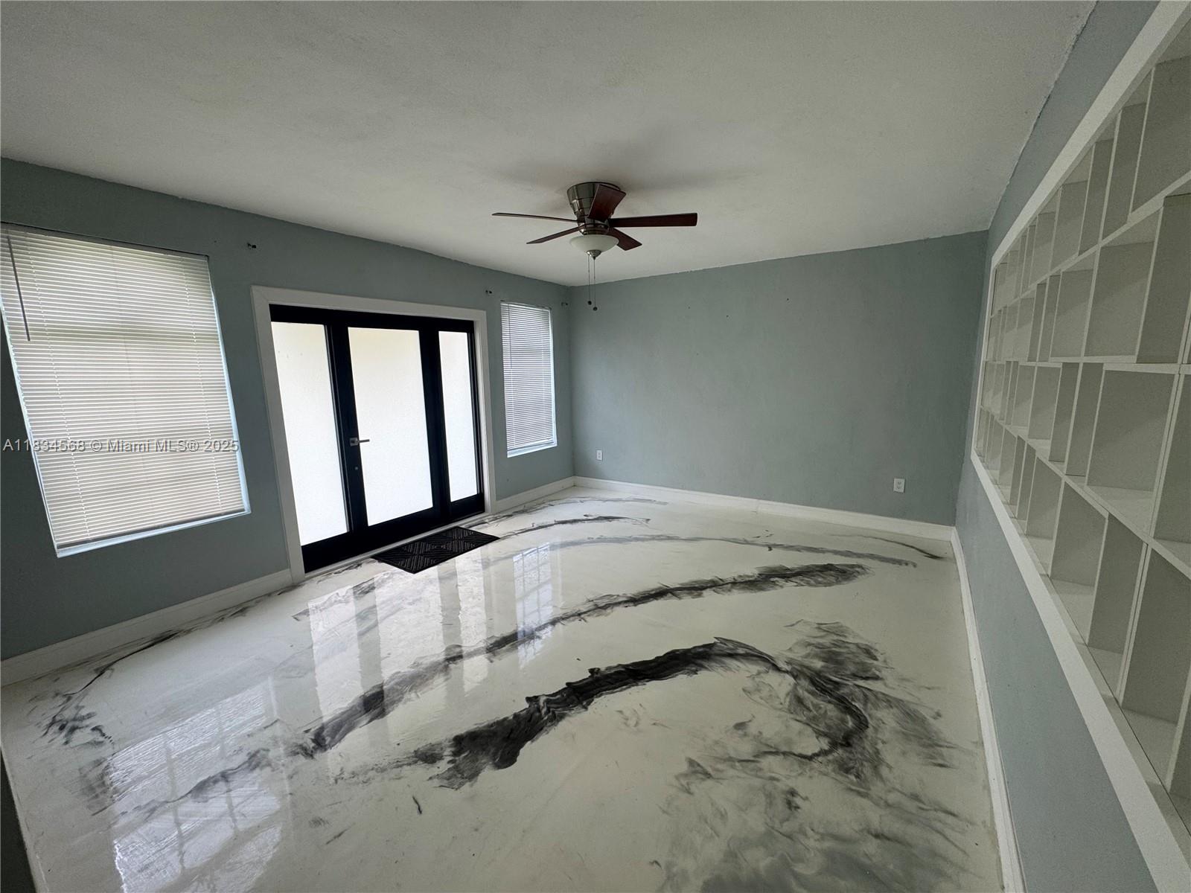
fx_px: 482
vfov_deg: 85.7
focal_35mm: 14
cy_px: 446
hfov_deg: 102.1
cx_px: 596
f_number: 2.2
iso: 64
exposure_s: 1/120
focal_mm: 2.22
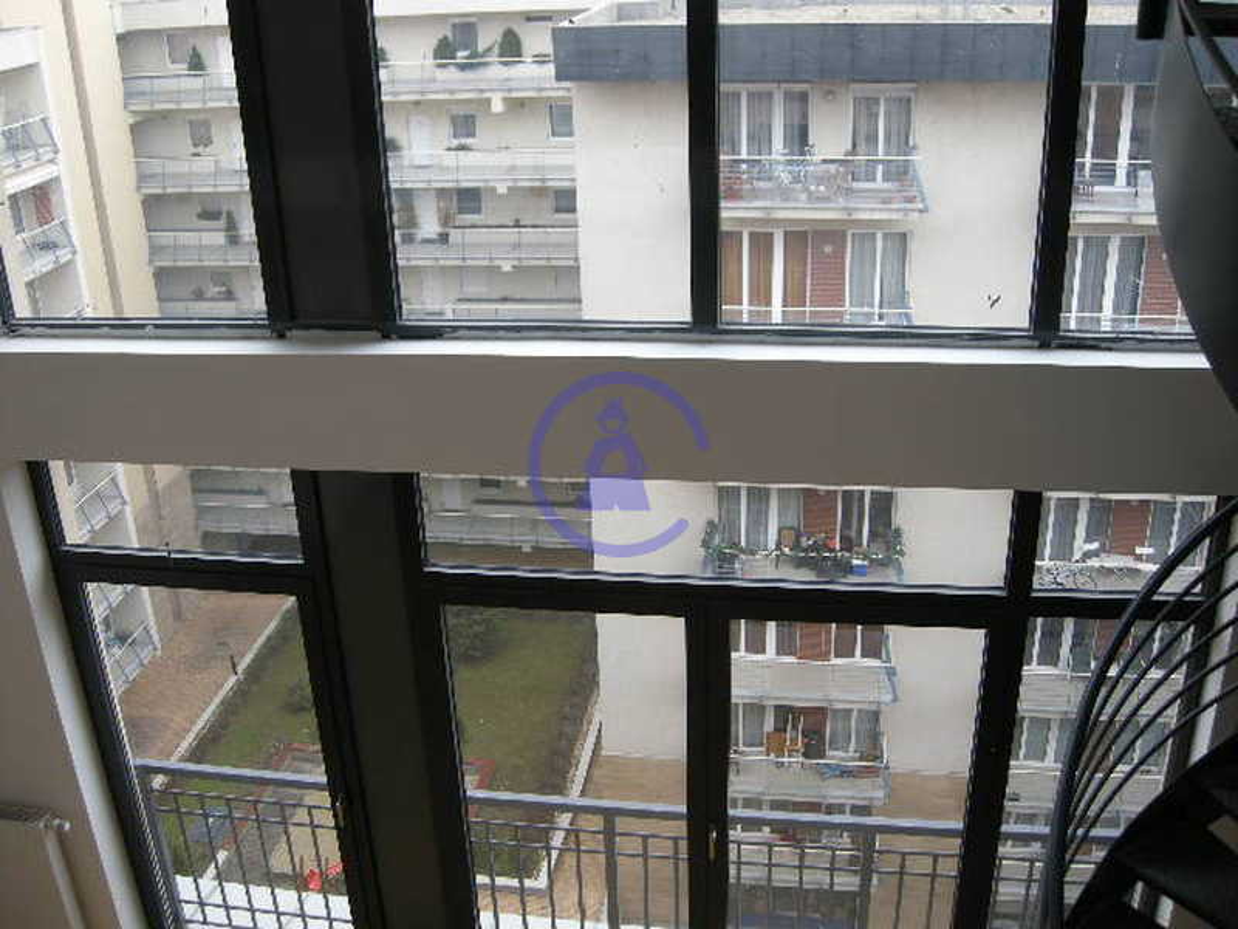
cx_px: 619
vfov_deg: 40.7
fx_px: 1252
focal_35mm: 35
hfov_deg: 52.6
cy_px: 464
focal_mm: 7.5
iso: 64
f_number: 3
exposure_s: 1/56.3
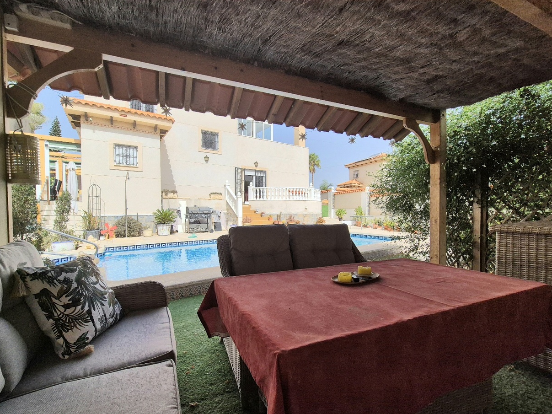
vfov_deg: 85.6
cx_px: 273
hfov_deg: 102.1
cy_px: 219
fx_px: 223
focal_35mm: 14
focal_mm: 2.2
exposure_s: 1/2500
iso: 50
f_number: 2.2
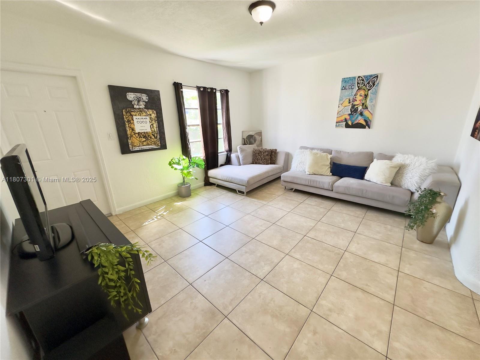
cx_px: 240
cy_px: 180
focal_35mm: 14
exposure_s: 1/99
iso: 125
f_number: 2.2
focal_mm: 2.22
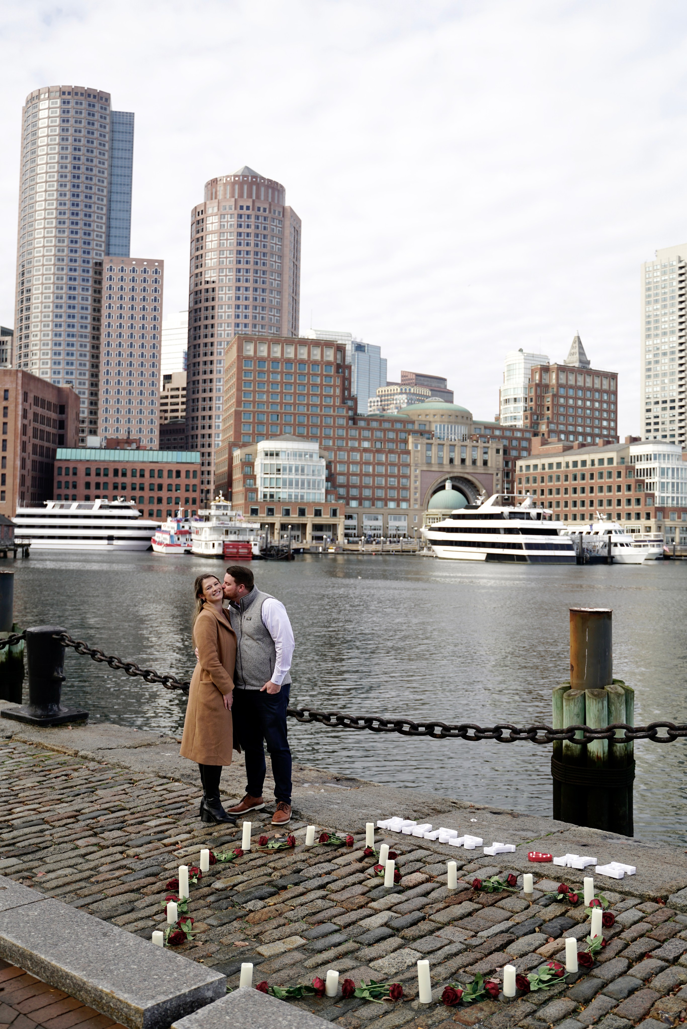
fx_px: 944
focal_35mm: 33
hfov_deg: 40.0
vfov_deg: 57.2
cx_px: 344
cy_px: 514
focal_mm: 33
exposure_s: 1/800
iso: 100
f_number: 2.8
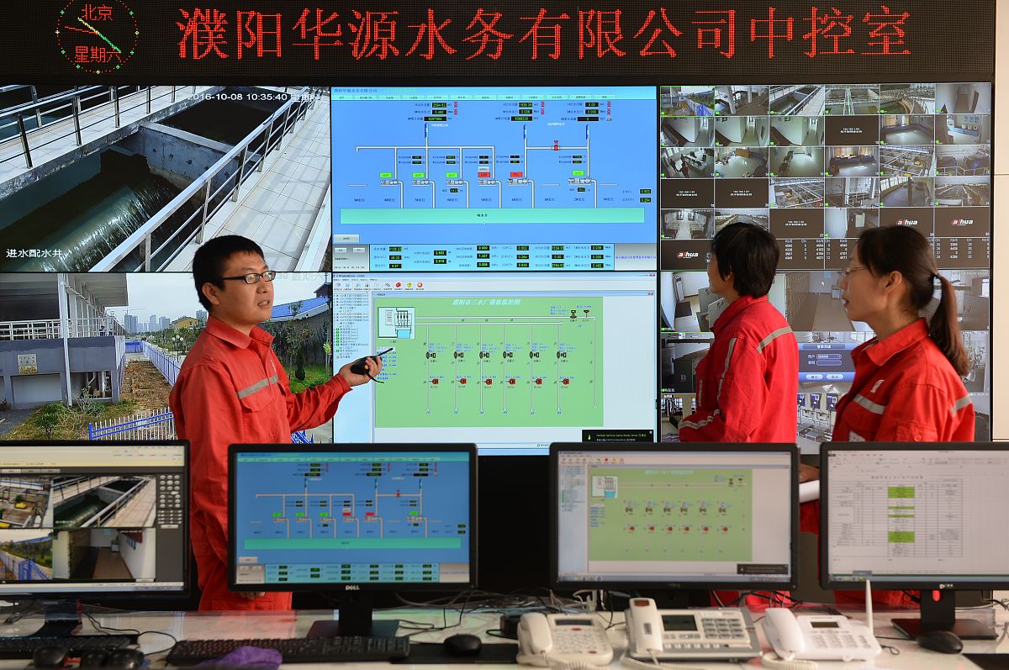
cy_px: 335
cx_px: 504
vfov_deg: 23.3
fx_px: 1624
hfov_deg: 34.5
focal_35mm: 58
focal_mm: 58
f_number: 5
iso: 400
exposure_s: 1/100
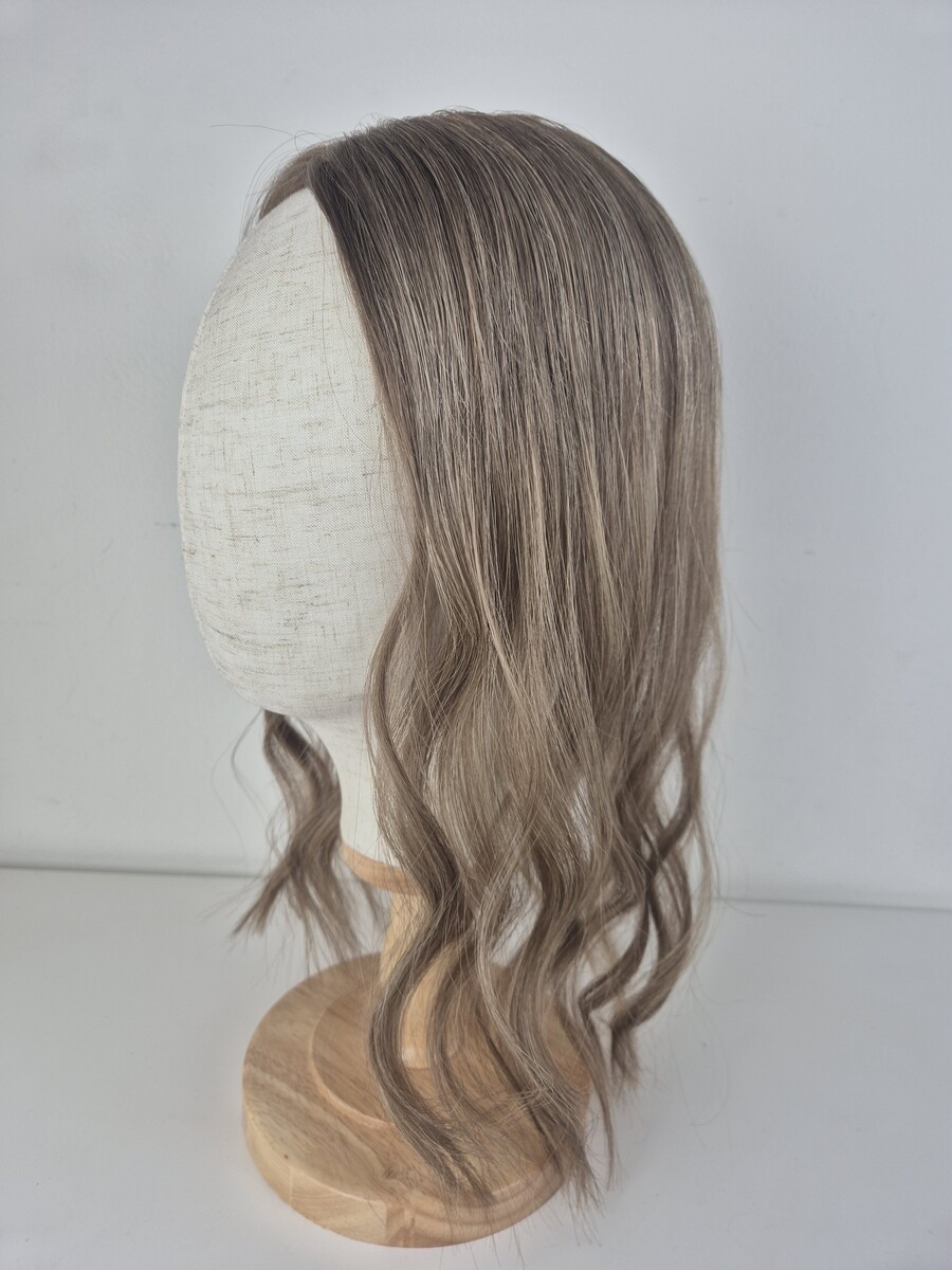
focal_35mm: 23
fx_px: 843
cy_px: 635
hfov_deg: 58.9
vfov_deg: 73.9
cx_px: 476
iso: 32
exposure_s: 1/100
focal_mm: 5.4
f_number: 1.8
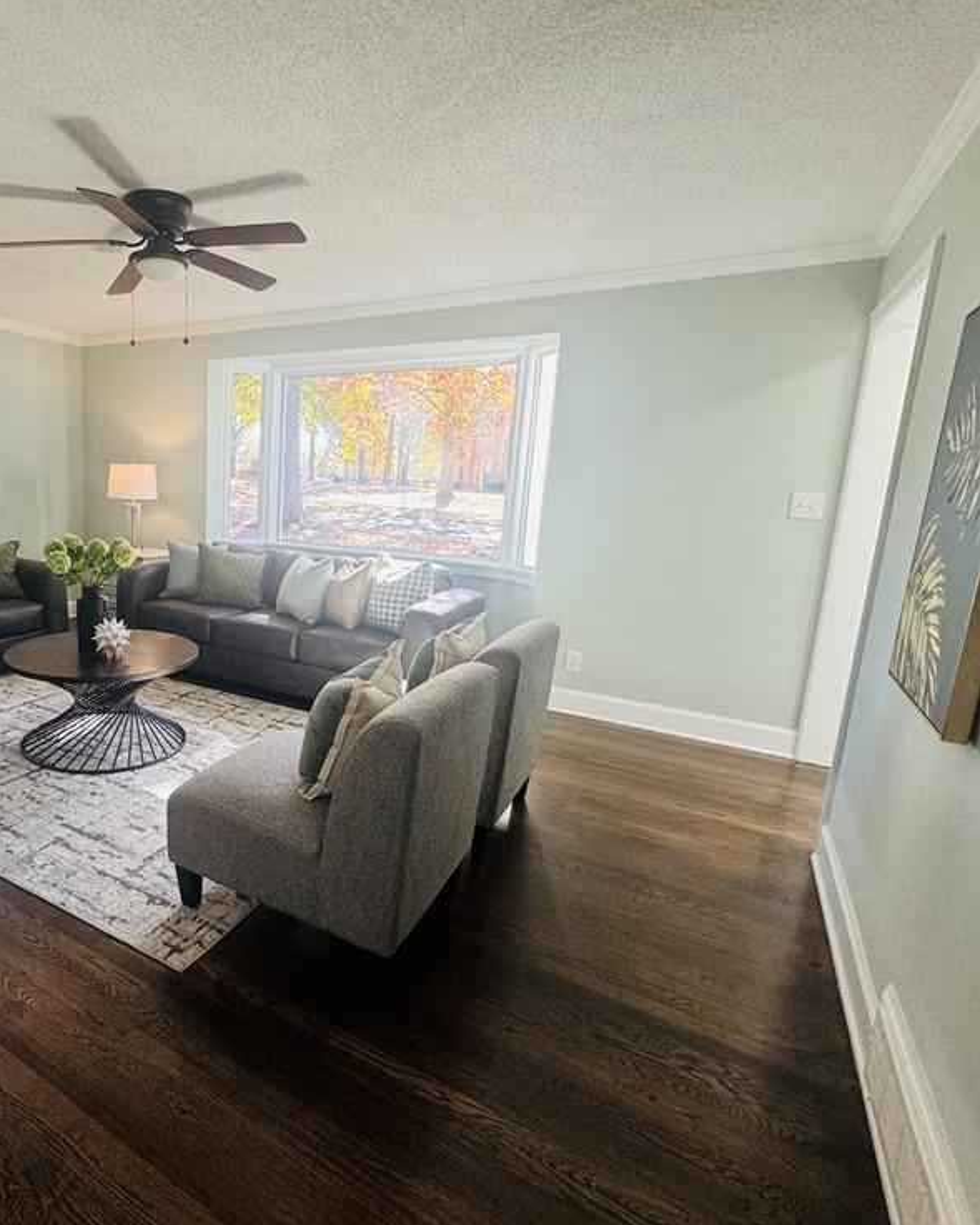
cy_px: 599
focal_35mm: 19
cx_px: 263
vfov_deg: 83.3
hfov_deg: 67.0
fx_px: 689
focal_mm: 2.22
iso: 160
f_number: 2.2
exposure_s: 1/120
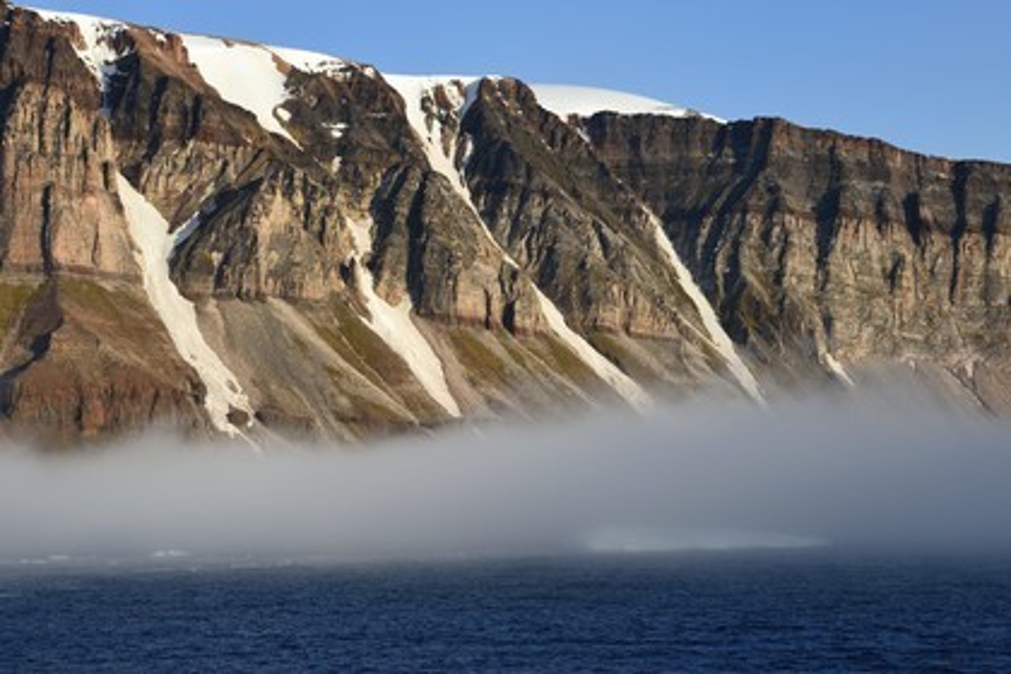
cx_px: 506
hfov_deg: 20.0
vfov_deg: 13.4
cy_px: 337
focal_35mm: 102
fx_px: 2864
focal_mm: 102
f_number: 9
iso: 200
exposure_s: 1/320
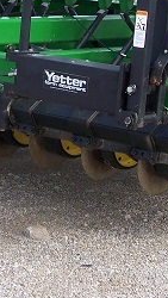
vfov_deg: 16.7
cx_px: -26
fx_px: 1004
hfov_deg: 9.5
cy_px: 39
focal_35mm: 127
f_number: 2.8
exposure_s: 1/250
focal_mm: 6.3
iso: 64
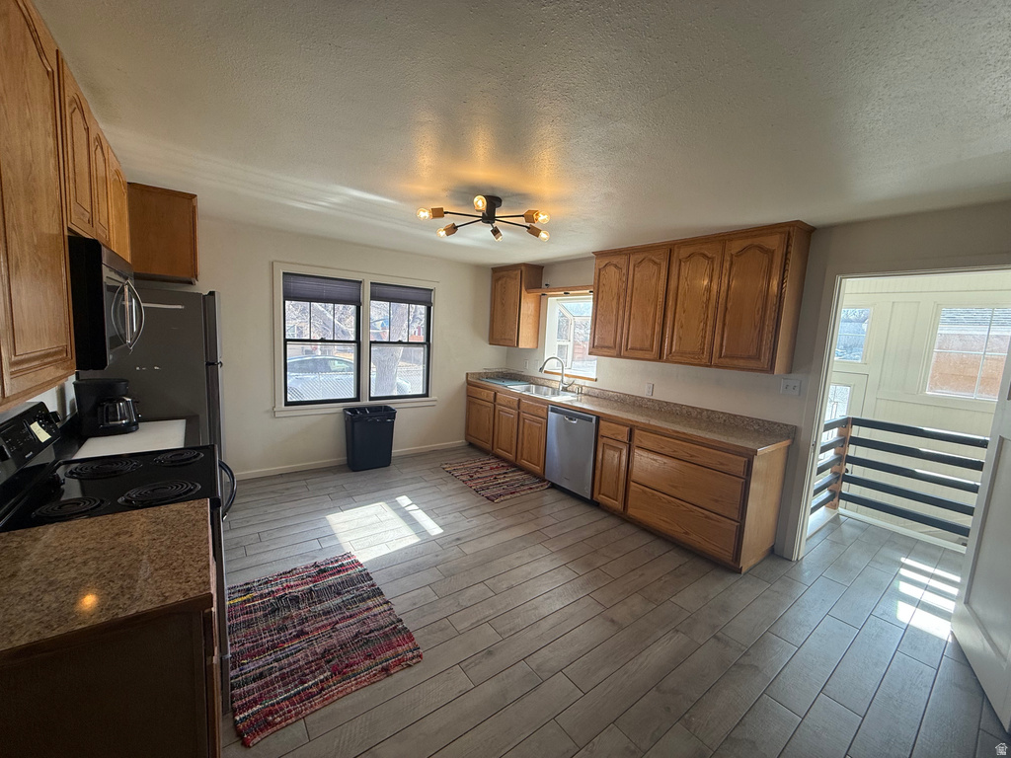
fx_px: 409
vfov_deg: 85.7
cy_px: 379
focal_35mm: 14
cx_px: 506
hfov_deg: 102.1
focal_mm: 2.22
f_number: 2.2
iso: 64
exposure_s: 1/142
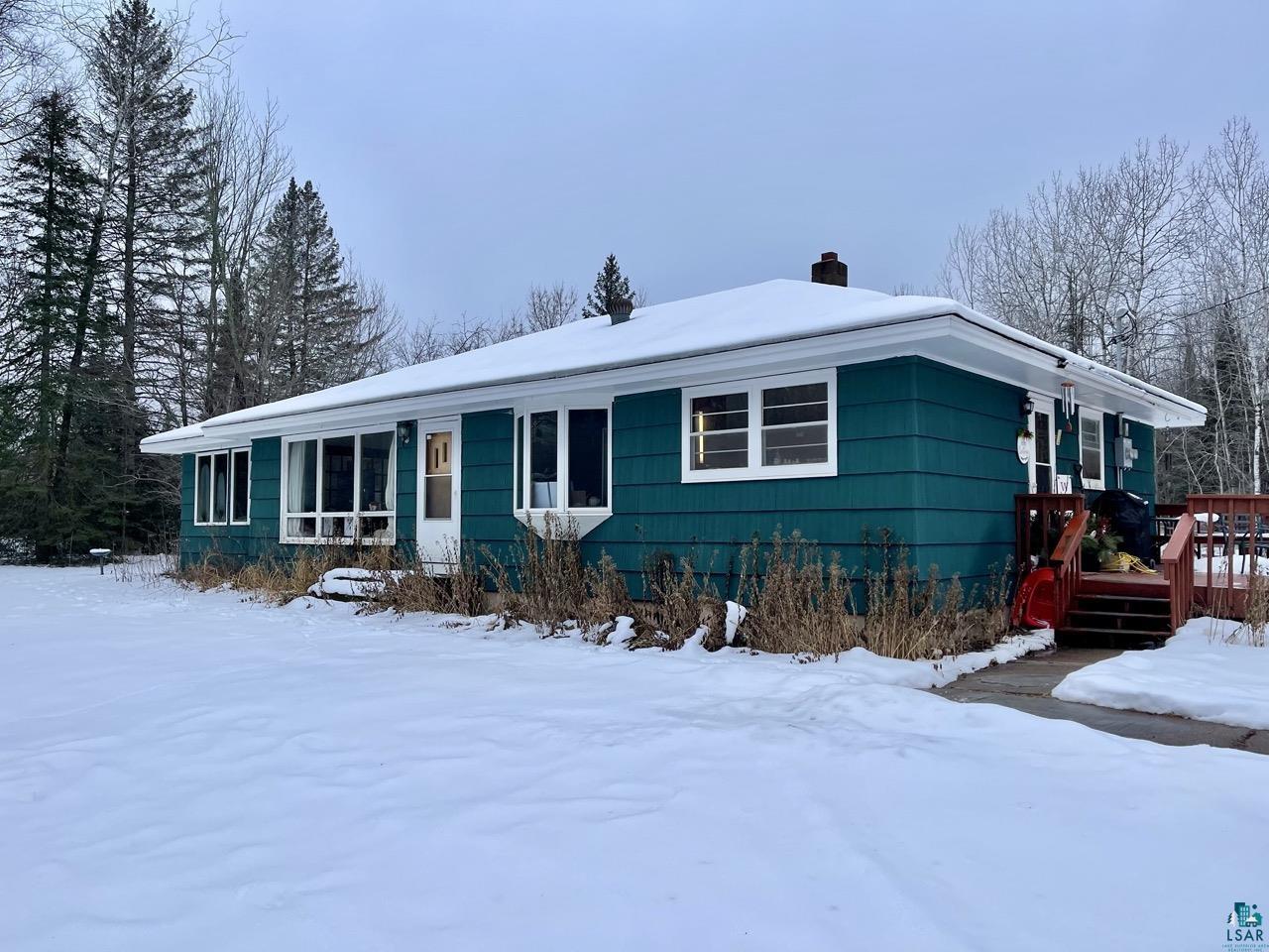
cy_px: 476
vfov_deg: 54.9
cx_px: 634
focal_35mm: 25
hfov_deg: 69.4
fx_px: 916
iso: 32
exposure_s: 1/1048
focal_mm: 5.1
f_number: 1.6
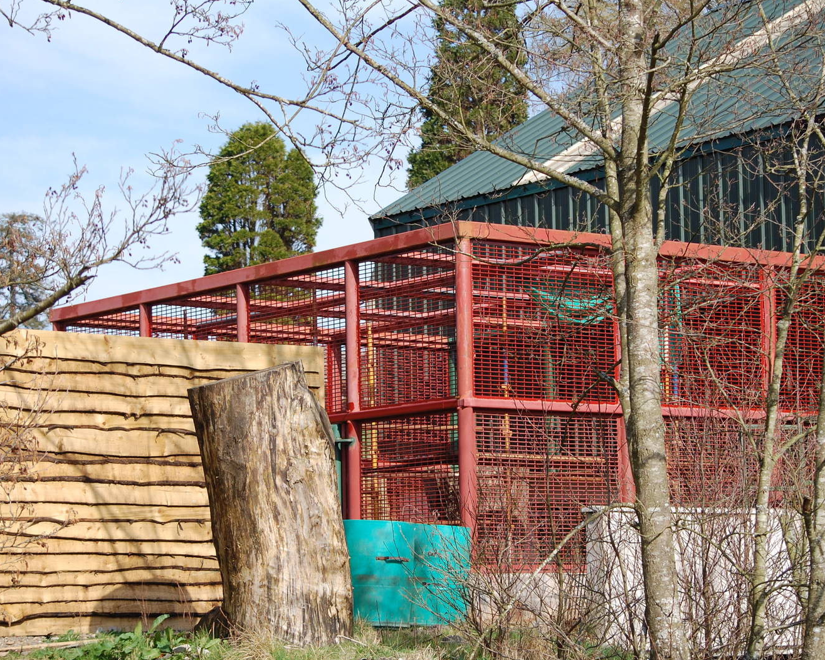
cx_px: 429
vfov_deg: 14.5
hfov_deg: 18.1
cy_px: 332
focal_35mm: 106
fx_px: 2588
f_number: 5.6
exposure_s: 1/500
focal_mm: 62
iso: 200
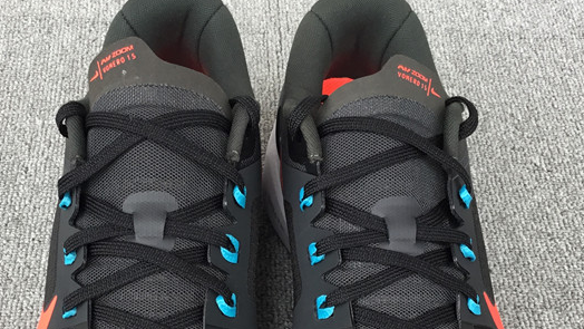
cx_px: 241
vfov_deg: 20.2
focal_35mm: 58
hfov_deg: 35.9
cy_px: 308
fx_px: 898
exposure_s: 1/100
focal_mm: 3.3
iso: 40
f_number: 2.4
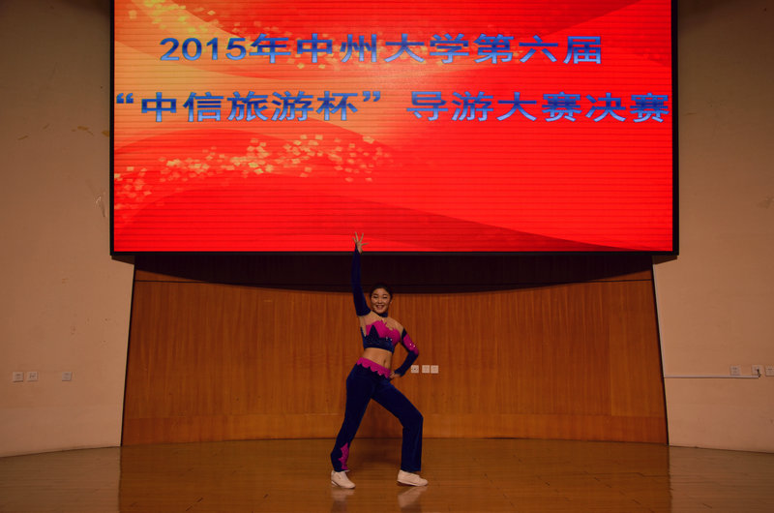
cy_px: 256
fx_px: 676
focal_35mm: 32
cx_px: 387
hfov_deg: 59.6
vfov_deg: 41.5
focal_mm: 21
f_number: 5.6
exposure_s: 1/125
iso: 220
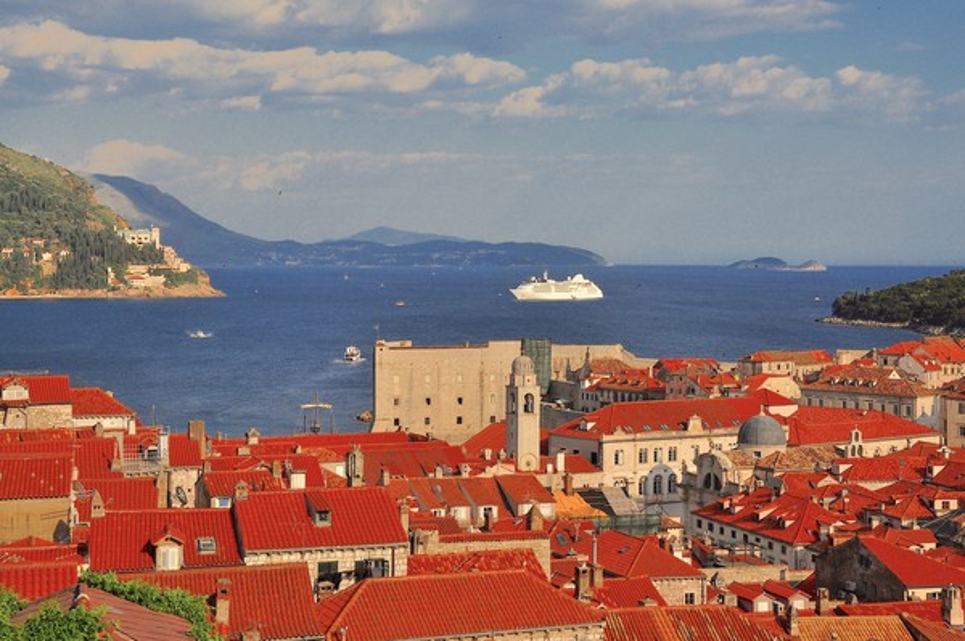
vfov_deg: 20.1
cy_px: 320
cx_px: 482
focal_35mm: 68
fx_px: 1808
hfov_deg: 29.9
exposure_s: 1/800
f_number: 14
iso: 200
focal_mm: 45
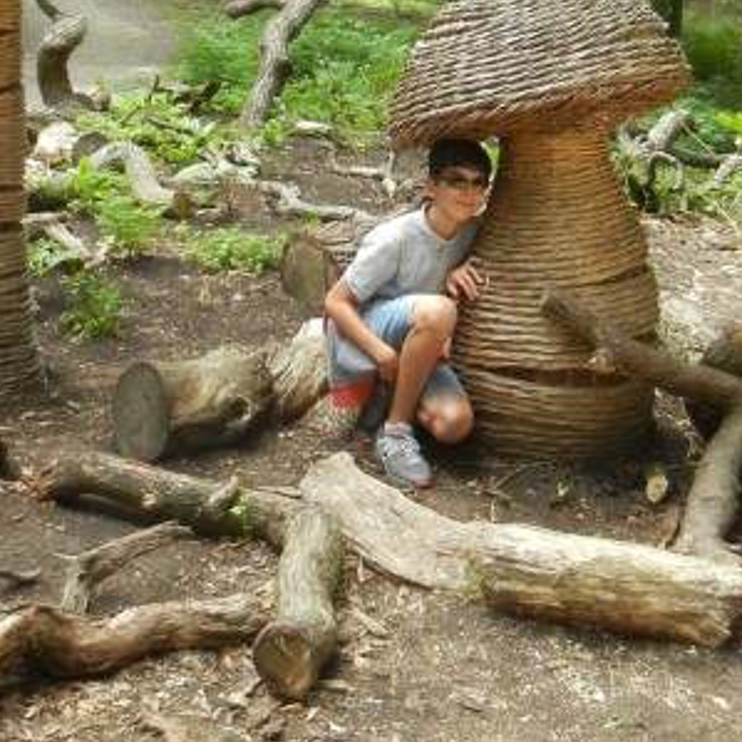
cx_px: 357
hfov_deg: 25.4
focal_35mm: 68
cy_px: 159
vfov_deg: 25.0
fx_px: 1649
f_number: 3.5
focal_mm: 5.4
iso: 312
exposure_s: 1/250
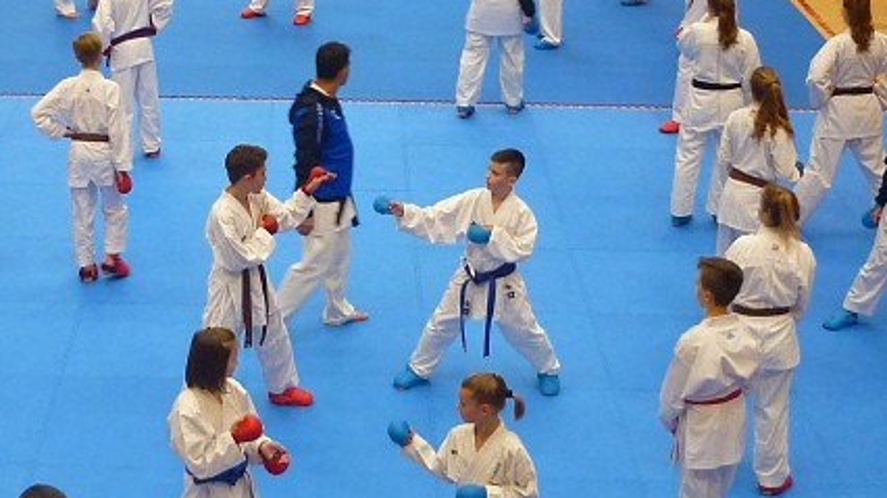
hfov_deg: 27.7
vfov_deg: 15.8
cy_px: 172
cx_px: 287
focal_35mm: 76
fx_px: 1786
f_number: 2.8
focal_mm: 5.5
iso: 250
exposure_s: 1/30
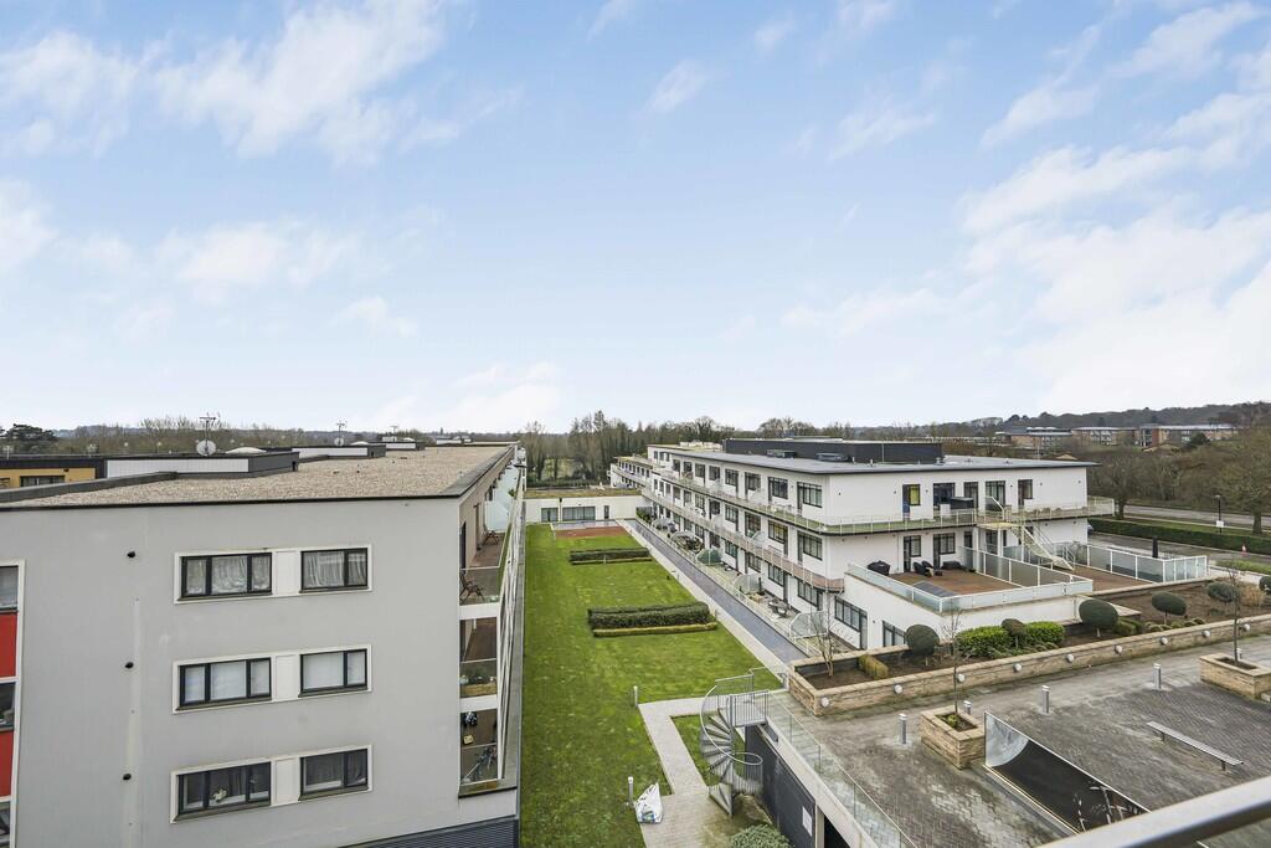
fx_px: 424
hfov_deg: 112.6
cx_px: 636
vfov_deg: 90.0
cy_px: 424
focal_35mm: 12
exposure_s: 1/40
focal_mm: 12
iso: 320
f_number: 9
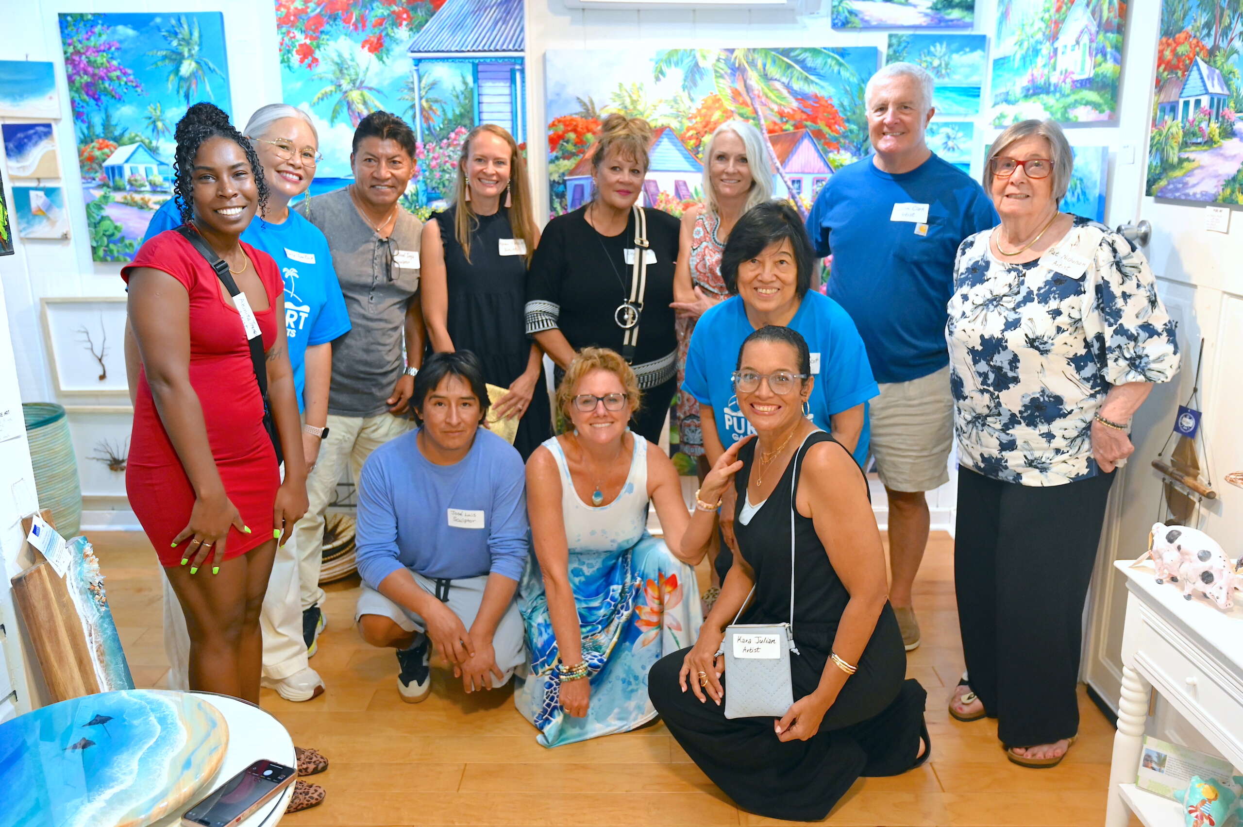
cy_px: 414
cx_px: 622
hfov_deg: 63.7
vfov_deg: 44.9
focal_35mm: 29
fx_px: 1001
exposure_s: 1/125
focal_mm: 29
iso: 3200
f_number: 4
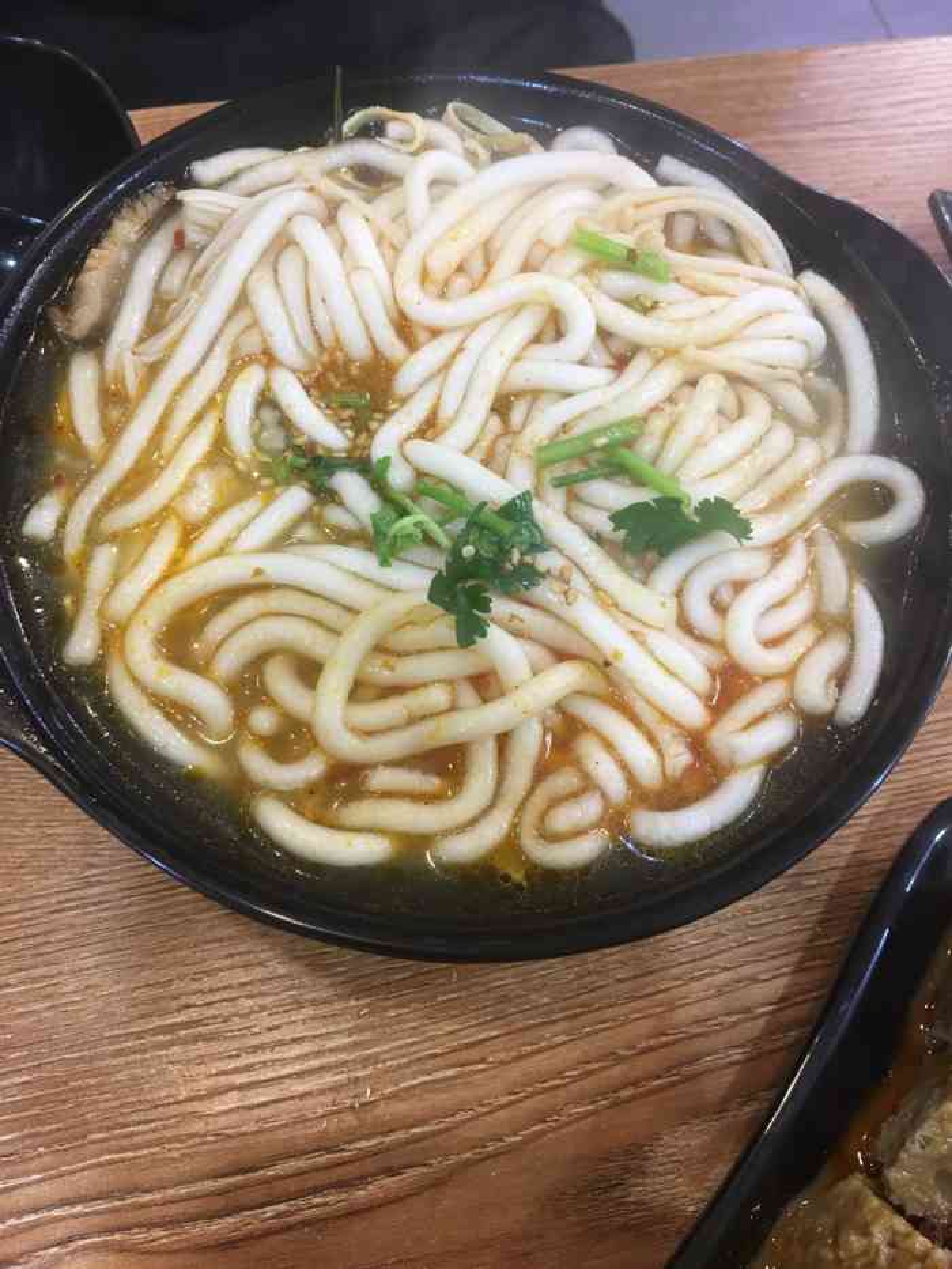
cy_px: 634
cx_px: 476
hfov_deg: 48.2
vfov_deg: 61.7
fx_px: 1063
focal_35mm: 29
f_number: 2.2
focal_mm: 4.15
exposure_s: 1/17
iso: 50
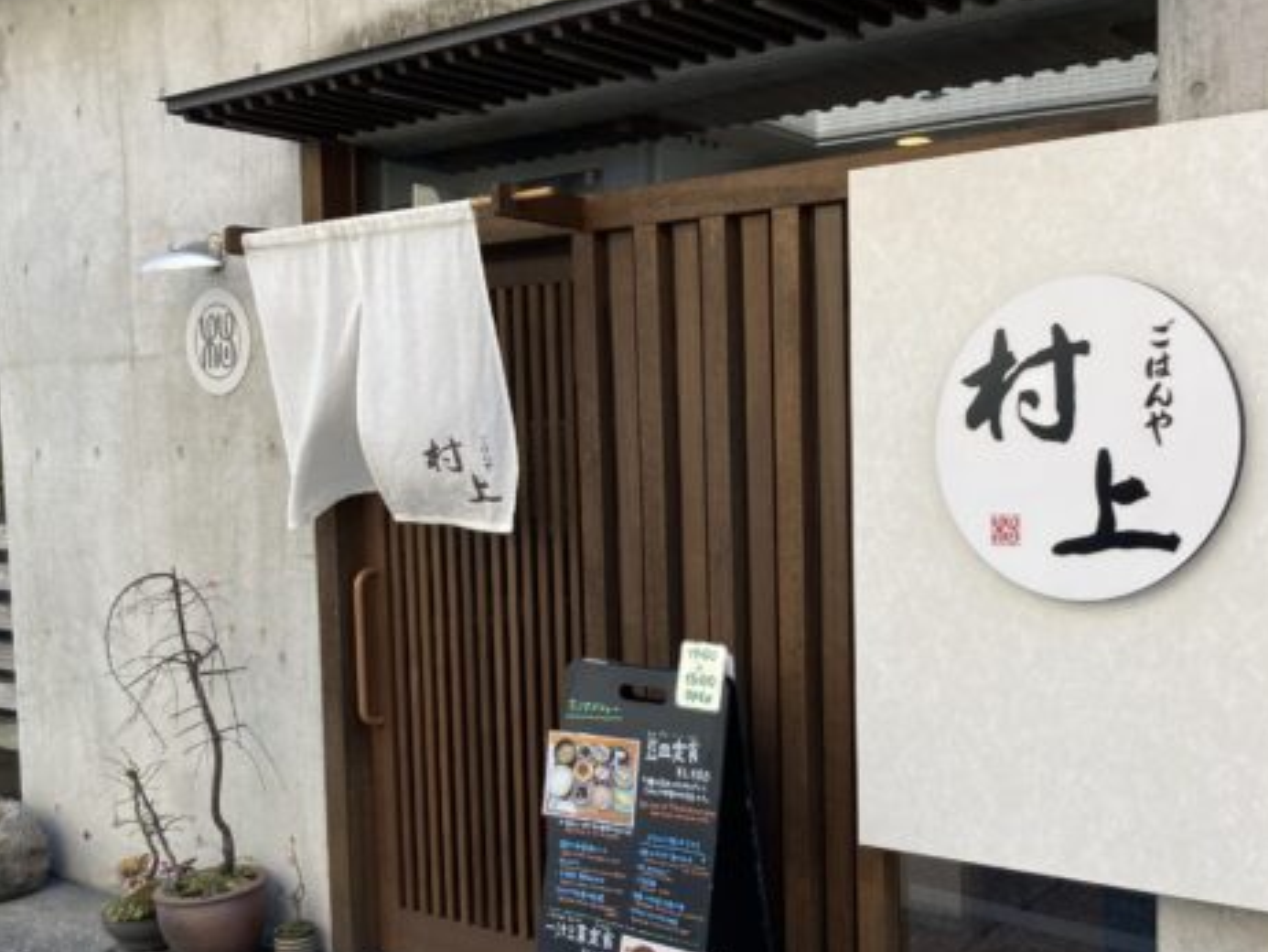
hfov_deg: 46.3
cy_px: 547
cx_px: 807
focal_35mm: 40
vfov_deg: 35.9
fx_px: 1466
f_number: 1.8
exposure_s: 1/322
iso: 20
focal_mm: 3.99
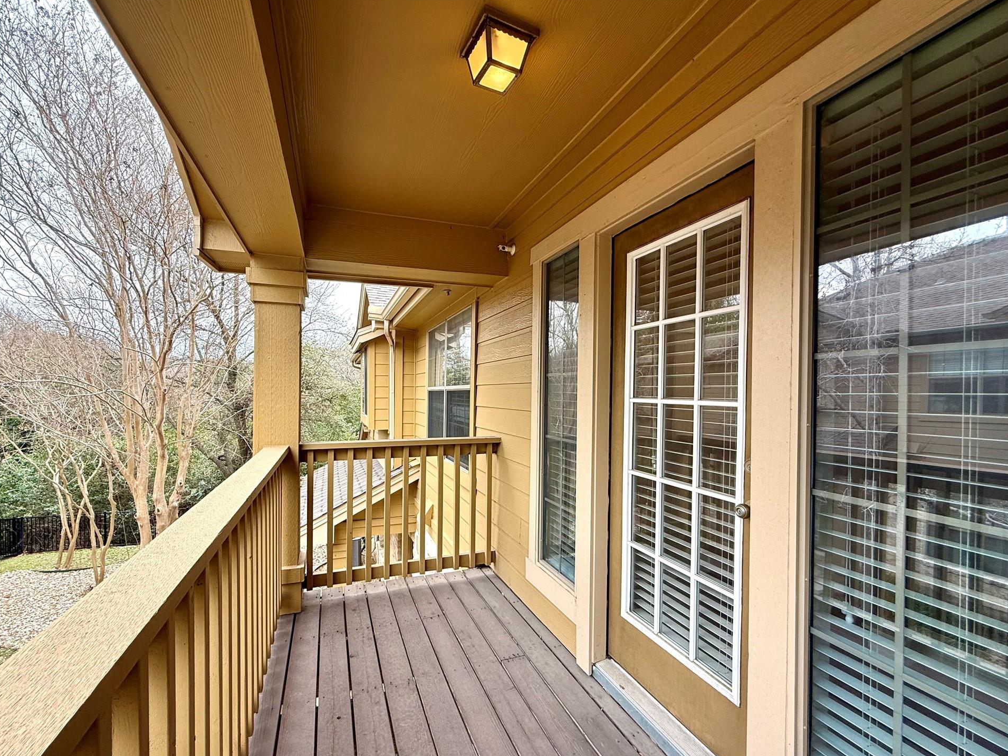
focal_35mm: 15
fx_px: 437
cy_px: 398
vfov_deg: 81.7
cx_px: 482
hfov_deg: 98.1
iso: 64
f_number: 2.2
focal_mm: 2.22
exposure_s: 1/230
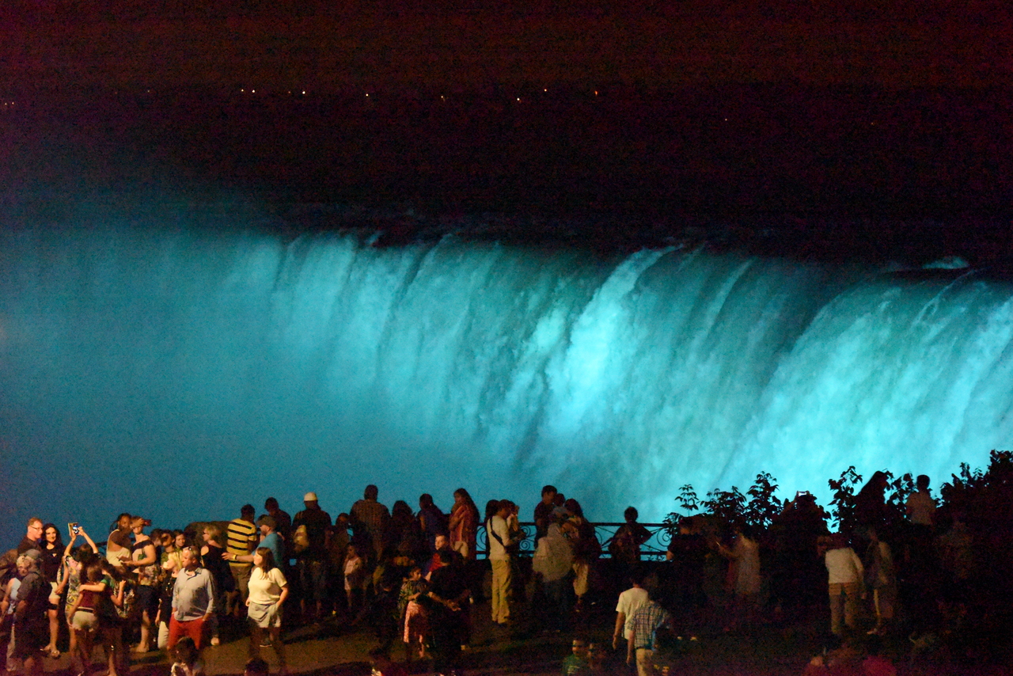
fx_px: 2814
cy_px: 338
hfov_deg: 20.4
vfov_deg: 13.7
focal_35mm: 100
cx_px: 506
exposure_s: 1/200
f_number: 5.3
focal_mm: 100
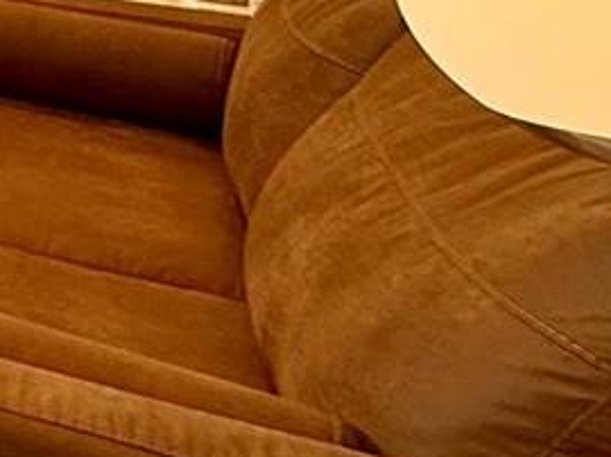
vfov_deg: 15.6
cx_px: -1070
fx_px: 1464
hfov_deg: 12.8
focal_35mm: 83
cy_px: -324
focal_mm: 2.22
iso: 160
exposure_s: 1/120
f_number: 2.2
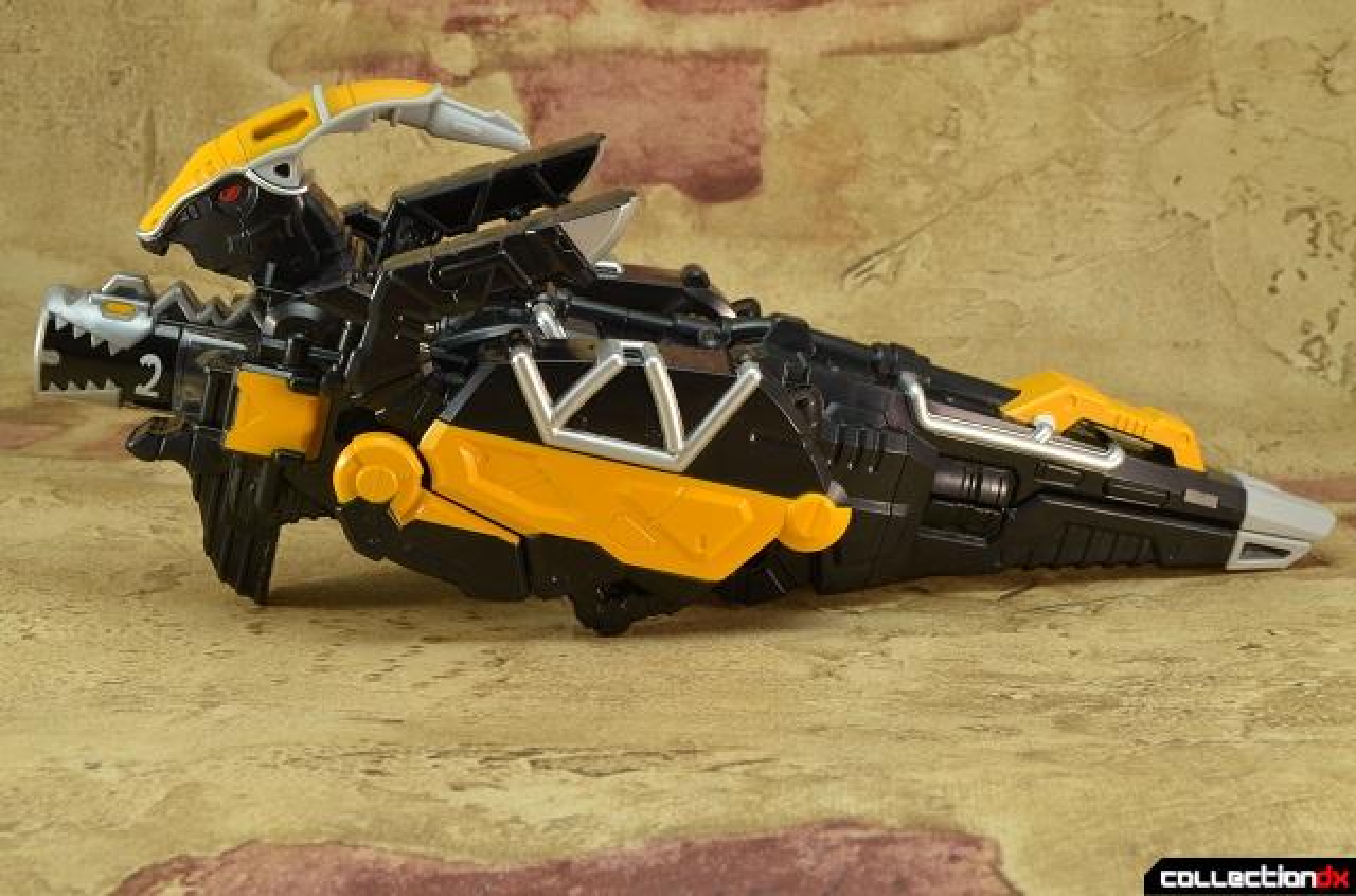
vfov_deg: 26.3
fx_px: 1916
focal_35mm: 51
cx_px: 678
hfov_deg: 39.0
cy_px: 448
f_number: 16
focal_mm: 34
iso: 100
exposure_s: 1/2
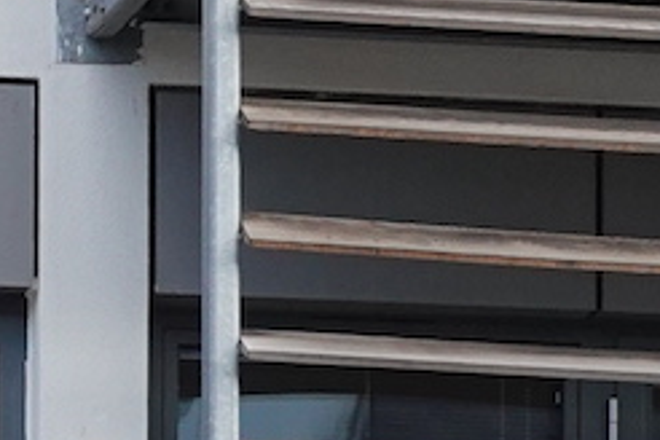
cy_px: 1309
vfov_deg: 2.4
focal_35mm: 561
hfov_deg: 3.7
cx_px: -325
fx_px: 10284
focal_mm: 26.37
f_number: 4
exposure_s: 1/320
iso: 200
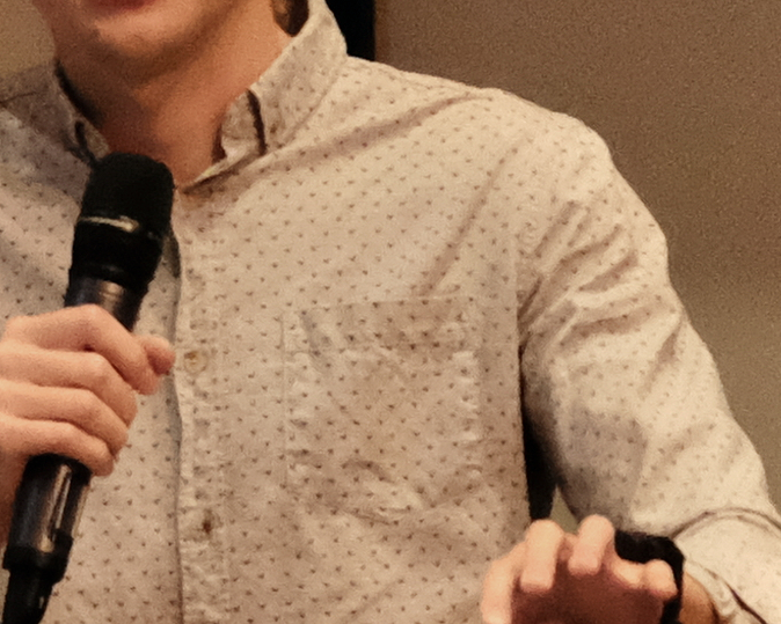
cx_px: -773
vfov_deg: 1.7
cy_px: 254
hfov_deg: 2.1
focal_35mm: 925
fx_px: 21378
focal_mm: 110.3
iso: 6400
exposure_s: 1/60
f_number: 5.6
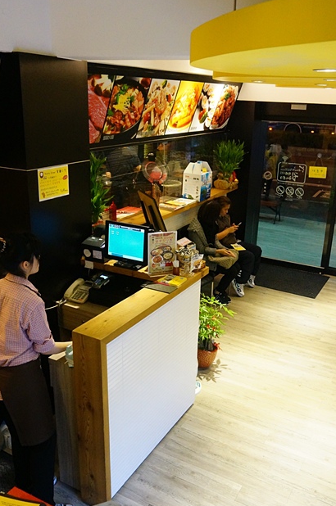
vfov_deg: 55.0
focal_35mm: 35
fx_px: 486
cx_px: 177
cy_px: 259
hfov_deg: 38.1
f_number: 4
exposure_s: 1/100
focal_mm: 19
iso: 3200
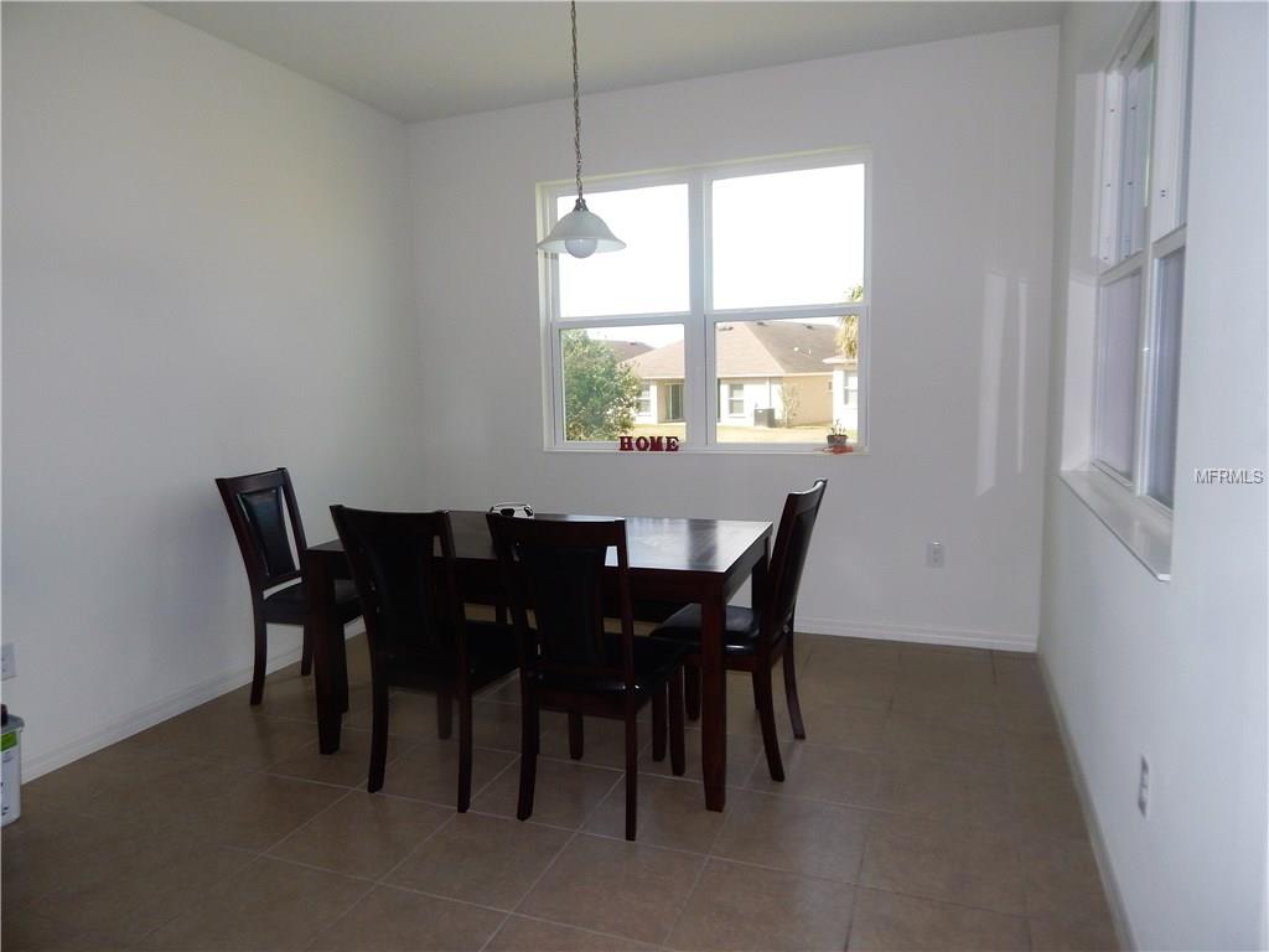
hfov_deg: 73.9
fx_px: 843
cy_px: 476
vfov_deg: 58.9
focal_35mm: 23
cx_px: 634
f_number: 3
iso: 125
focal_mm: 4
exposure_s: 1/200
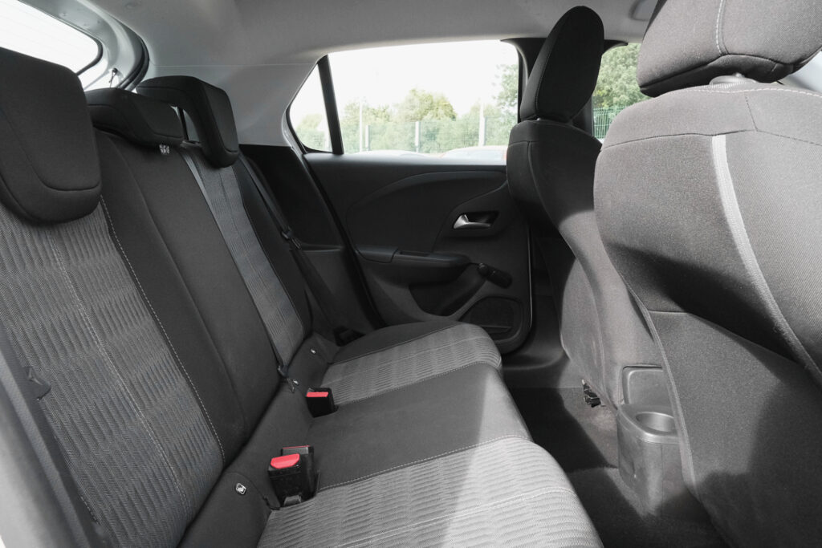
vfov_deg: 53.1
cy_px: 274
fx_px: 548
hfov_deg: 73.7
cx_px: 411
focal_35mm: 24
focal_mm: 16.1
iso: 2000
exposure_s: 1/160
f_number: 9
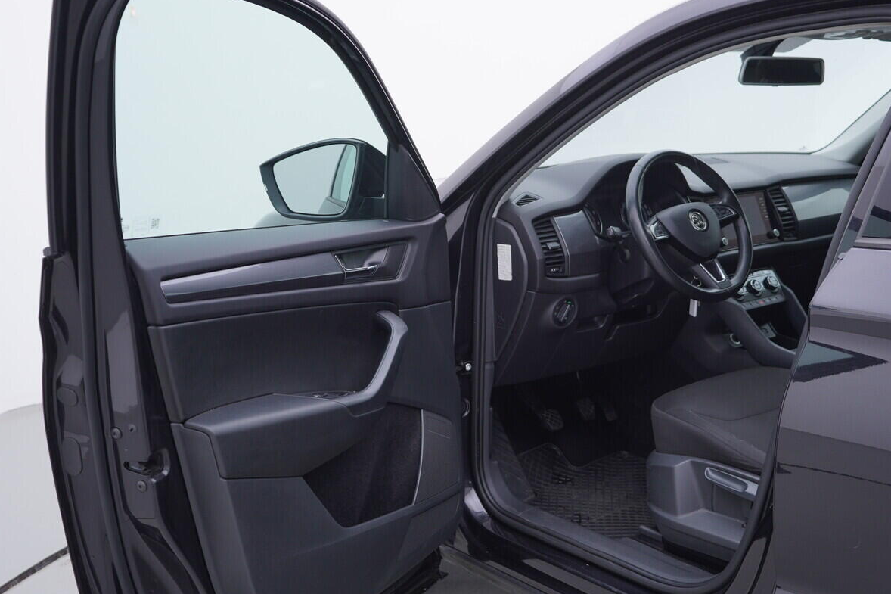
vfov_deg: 30.5
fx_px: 1089
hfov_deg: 44.3
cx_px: 529
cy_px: 269
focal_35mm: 44
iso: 125
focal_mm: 24
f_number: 3.5
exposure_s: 1/60
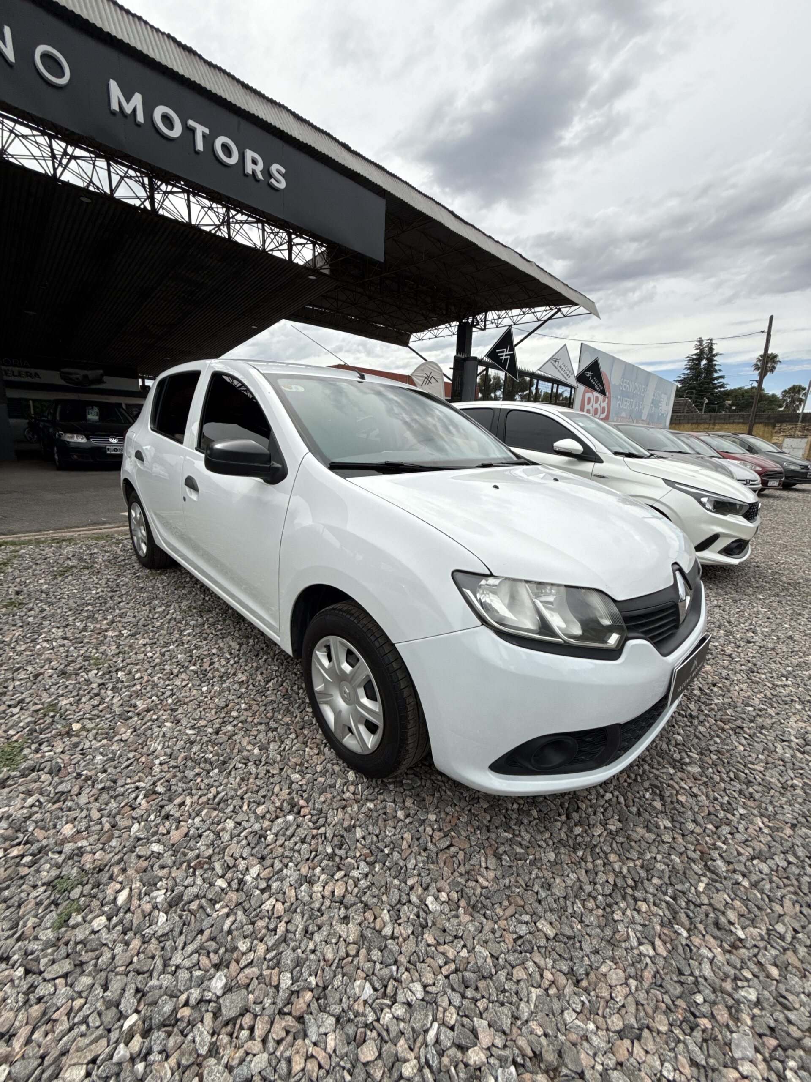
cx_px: 406
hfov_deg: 85.7
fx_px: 437
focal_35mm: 14
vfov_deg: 102.1
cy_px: 541
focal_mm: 2.22
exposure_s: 1/2841
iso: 50
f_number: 2.2
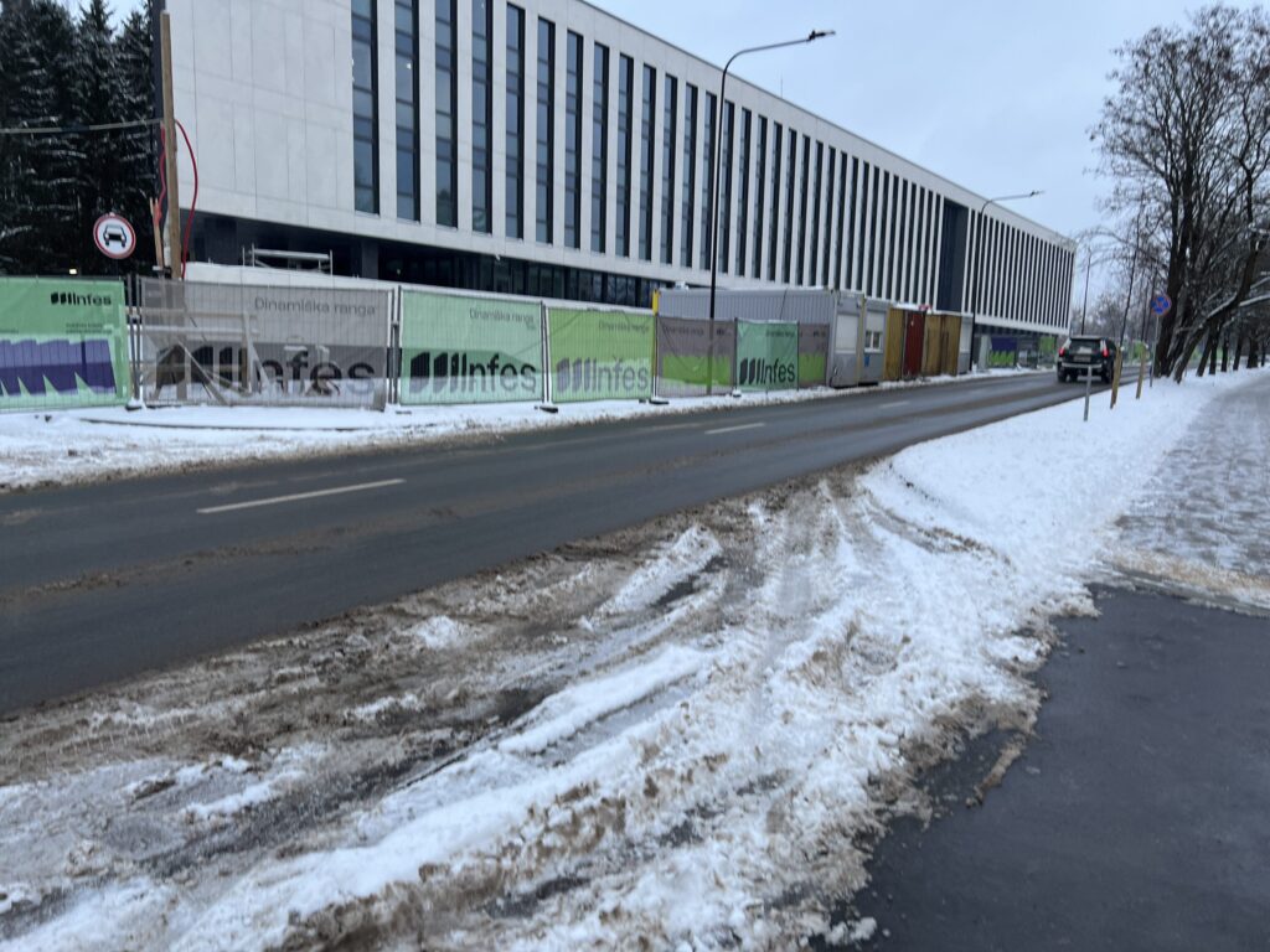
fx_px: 954
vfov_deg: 53.1
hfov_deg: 67.3
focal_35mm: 26
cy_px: 476
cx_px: 635
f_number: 1.5
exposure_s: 1/516
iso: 50
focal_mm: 5.7
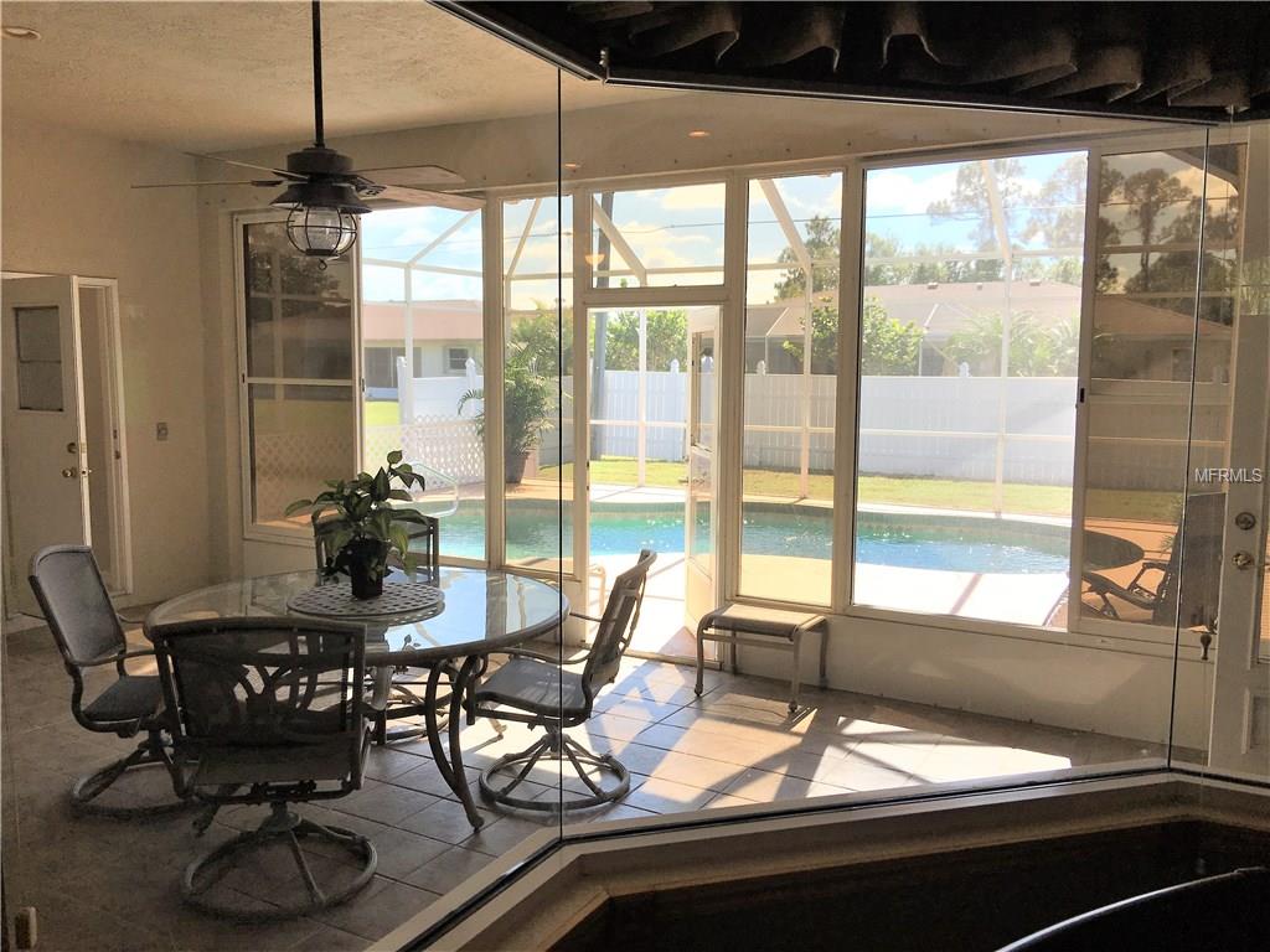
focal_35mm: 29
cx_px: 635
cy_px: 476
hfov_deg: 61.7
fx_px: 1064
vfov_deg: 48.2
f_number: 2.2
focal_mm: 4.15
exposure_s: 1/351
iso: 25
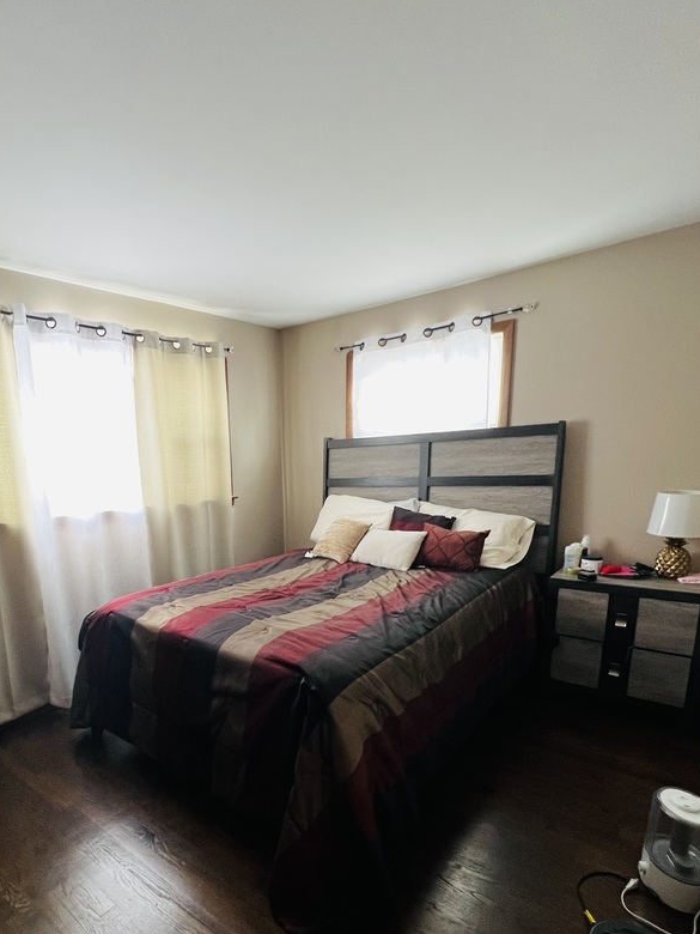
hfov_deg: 69.8
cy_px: 577
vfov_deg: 86.2
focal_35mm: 18
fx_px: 485
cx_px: 241
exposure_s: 1/60
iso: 200
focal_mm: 1.57
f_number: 1.8
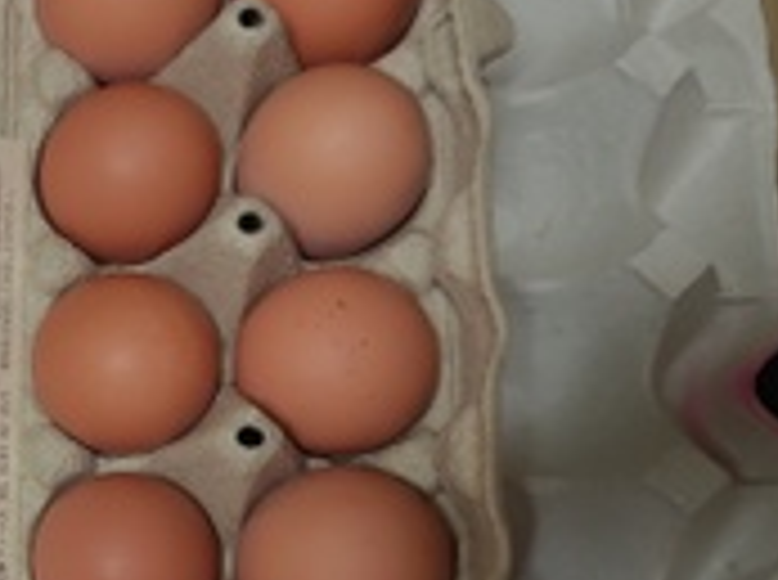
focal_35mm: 64
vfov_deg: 22.6
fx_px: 1435
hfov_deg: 25.5
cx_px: -265
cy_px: 454
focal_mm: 5.6
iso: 498
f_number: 1.9
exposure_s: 1/50
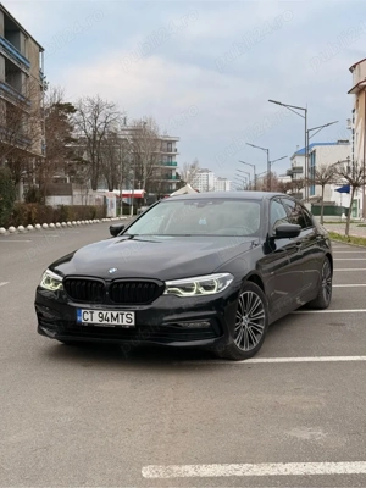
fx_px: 677
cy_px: 244
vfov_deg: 39.7
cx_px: 183
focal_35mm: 48
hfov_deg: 30.3
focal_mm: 6.76
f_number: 1.78
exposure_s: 1/828
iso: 64
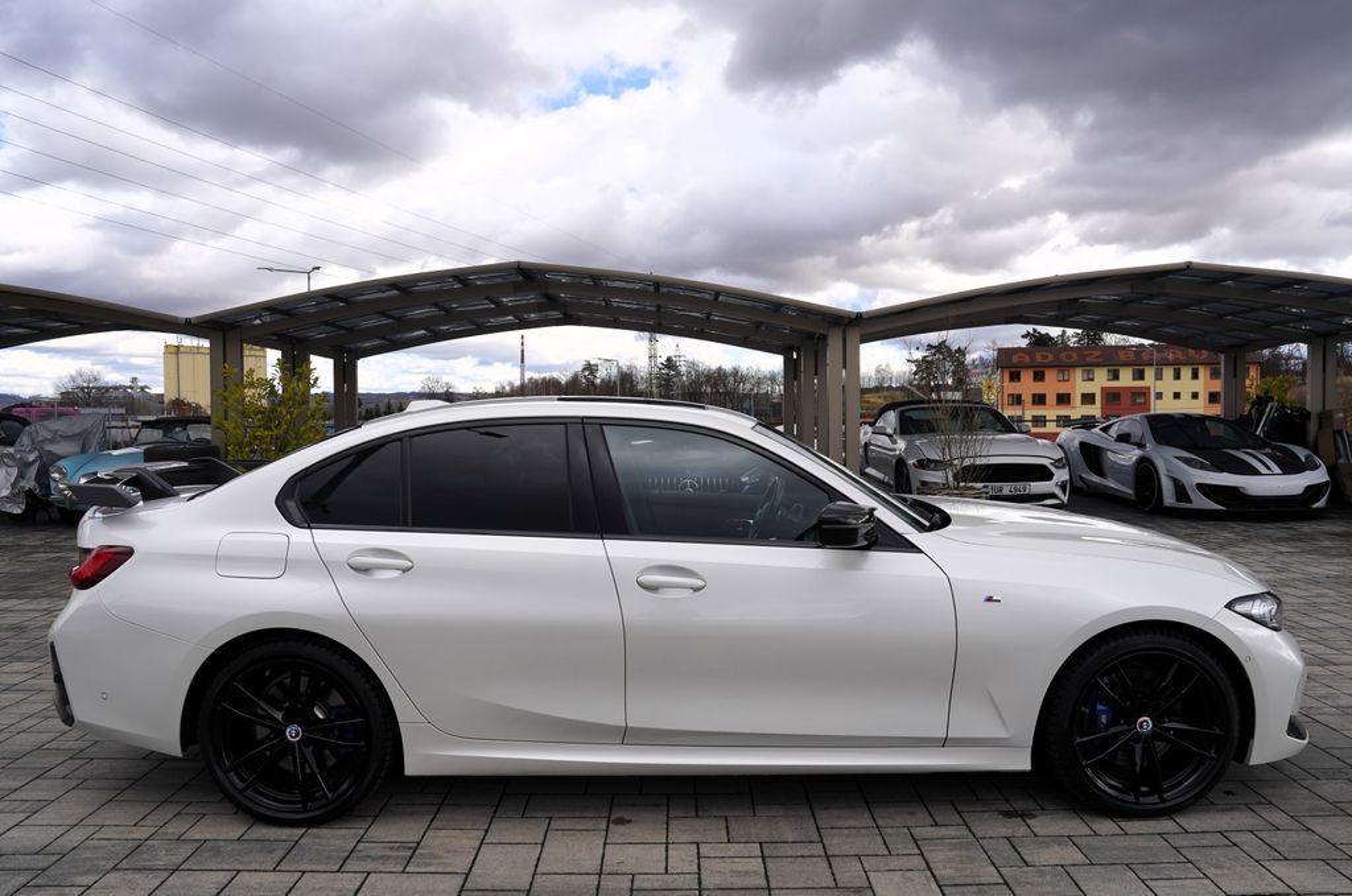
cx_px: 676
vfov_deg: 53.0
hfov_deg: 73.8
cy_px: 448
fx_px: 900
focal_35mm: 24
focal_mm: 24
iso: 100
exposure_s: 1/250
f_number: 8
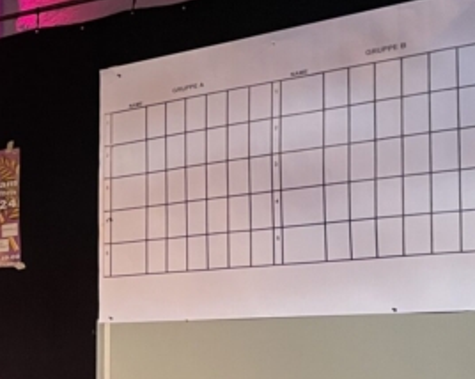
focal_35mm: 74
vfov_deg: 20.4
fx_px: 1040
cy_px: 316
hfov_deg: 22.8
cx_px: -149
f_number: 1.6
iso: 640
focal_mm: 4.2
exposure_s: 1/25
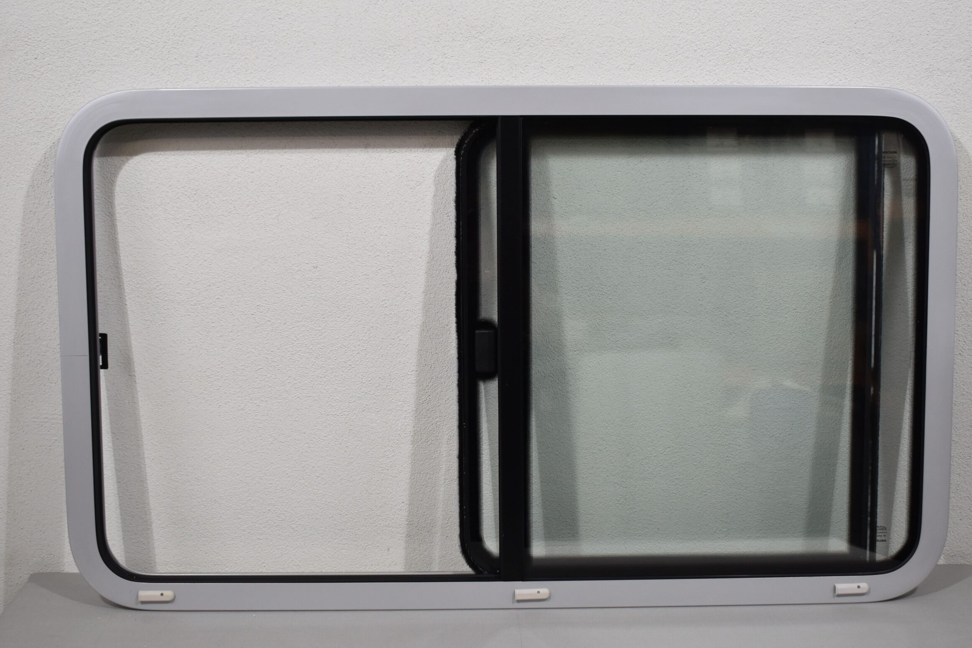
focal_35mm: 45
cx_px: 505
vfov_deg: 30.2
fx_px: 1203
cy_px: 328
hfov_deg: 44.0
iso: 400
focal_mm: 27
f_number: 5.6
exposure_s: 1/100
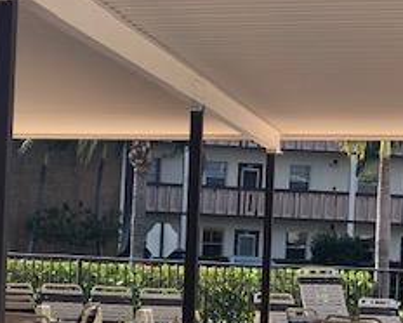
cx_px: -120
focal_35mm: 140
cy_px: 227
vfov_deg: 11.0
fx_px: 1671
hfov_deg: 13.3
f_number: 2.4
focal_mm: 6
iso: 16
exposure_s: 1/480
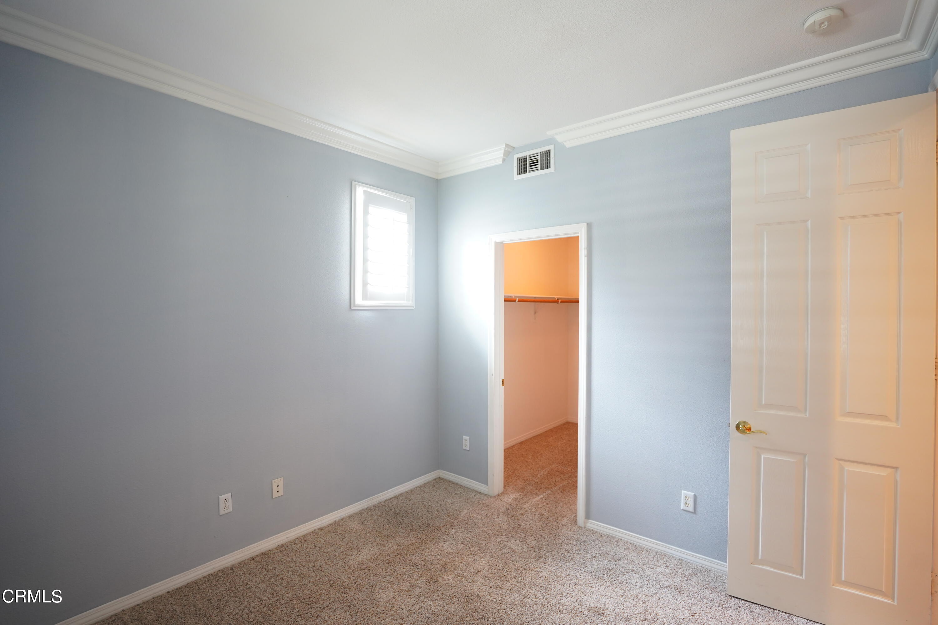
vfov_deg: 73.7
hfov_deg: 96.7
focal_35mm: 16
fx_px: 417
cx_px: 469
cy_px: 312
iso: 1600
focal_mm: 16
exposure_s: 1/30
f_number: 4
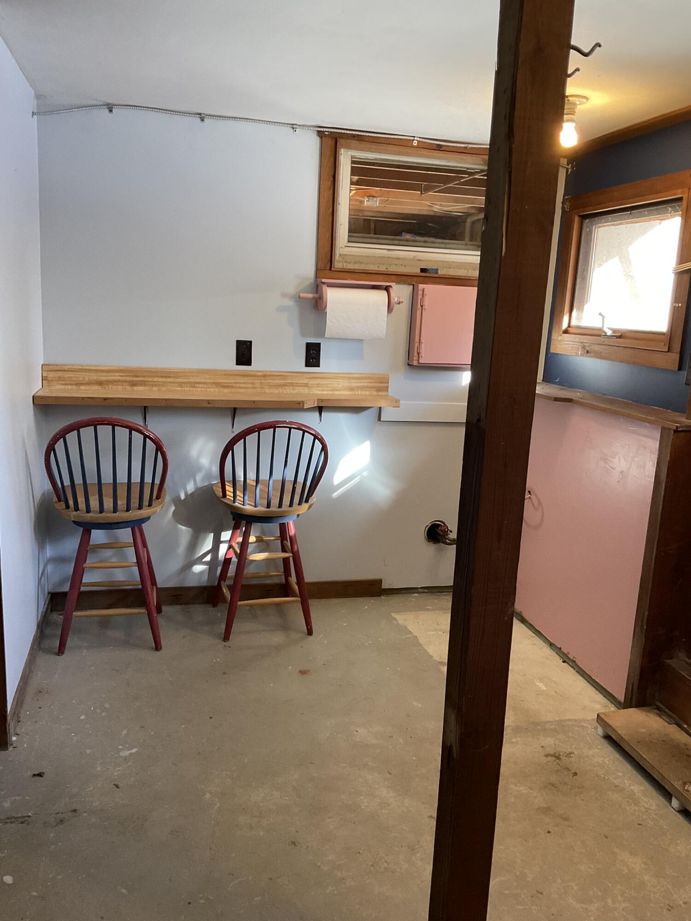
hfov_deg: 48.2
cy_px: 460
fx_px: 772
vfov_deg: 61.7
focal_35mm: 29
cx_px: 346
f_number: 1.8
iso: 100
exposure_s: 1/60
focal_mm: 3
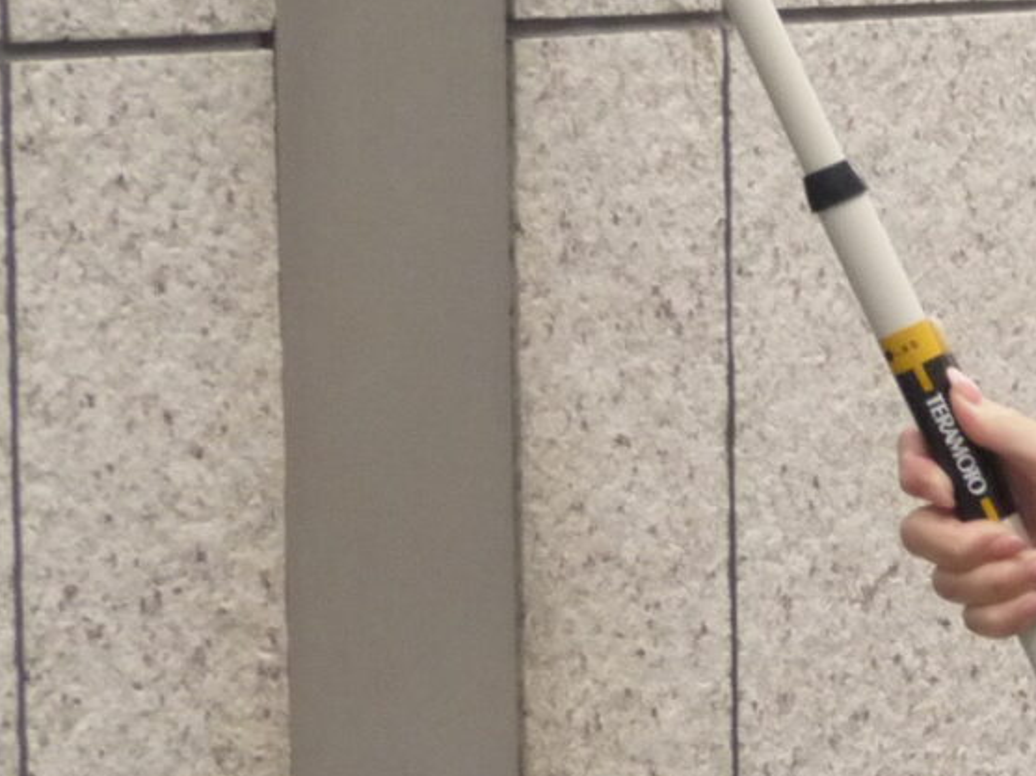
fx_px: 6879
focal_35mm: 230
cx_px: 2113
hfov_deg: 8.2
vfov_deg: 6.4
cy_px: 581
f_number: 5
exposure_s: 1/13
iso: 800
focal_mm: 25
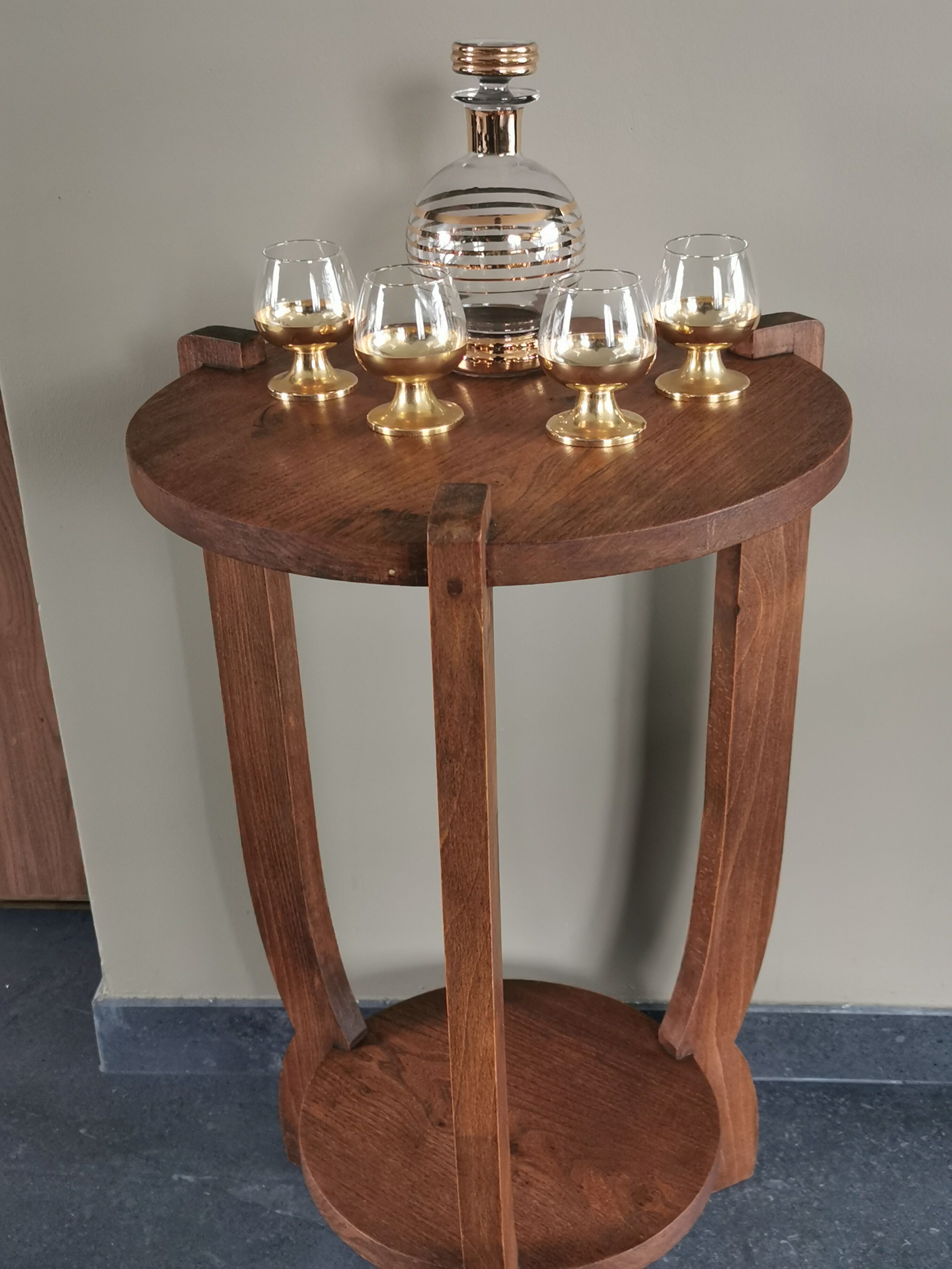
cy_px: 634
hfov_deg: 34.3
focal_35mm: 42
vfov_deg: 44.8
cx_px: 476
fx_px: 1540
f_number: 1.6
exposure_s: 1/120
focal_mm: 5.56
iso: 200
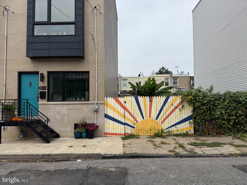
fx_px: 171
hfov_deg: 71.6
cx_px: 124
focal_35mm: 24
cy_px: 92
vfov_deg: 56.8
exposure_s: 1/4405
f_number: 1.78
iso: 80
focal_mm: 6.76
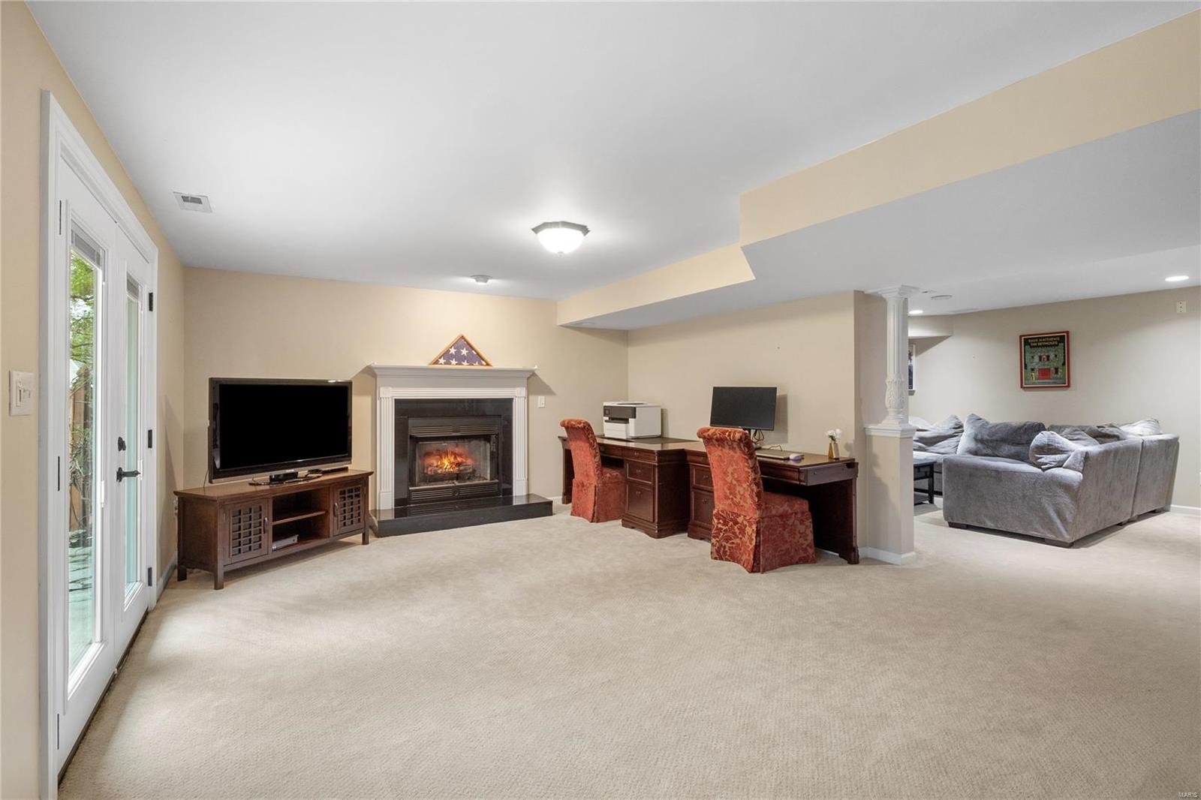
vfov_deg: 73.7
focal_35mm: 16
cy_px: 400
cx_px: 600
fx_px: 534
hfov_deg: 96.7
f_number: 8
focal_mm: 8
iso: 400
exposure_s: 1/1.67
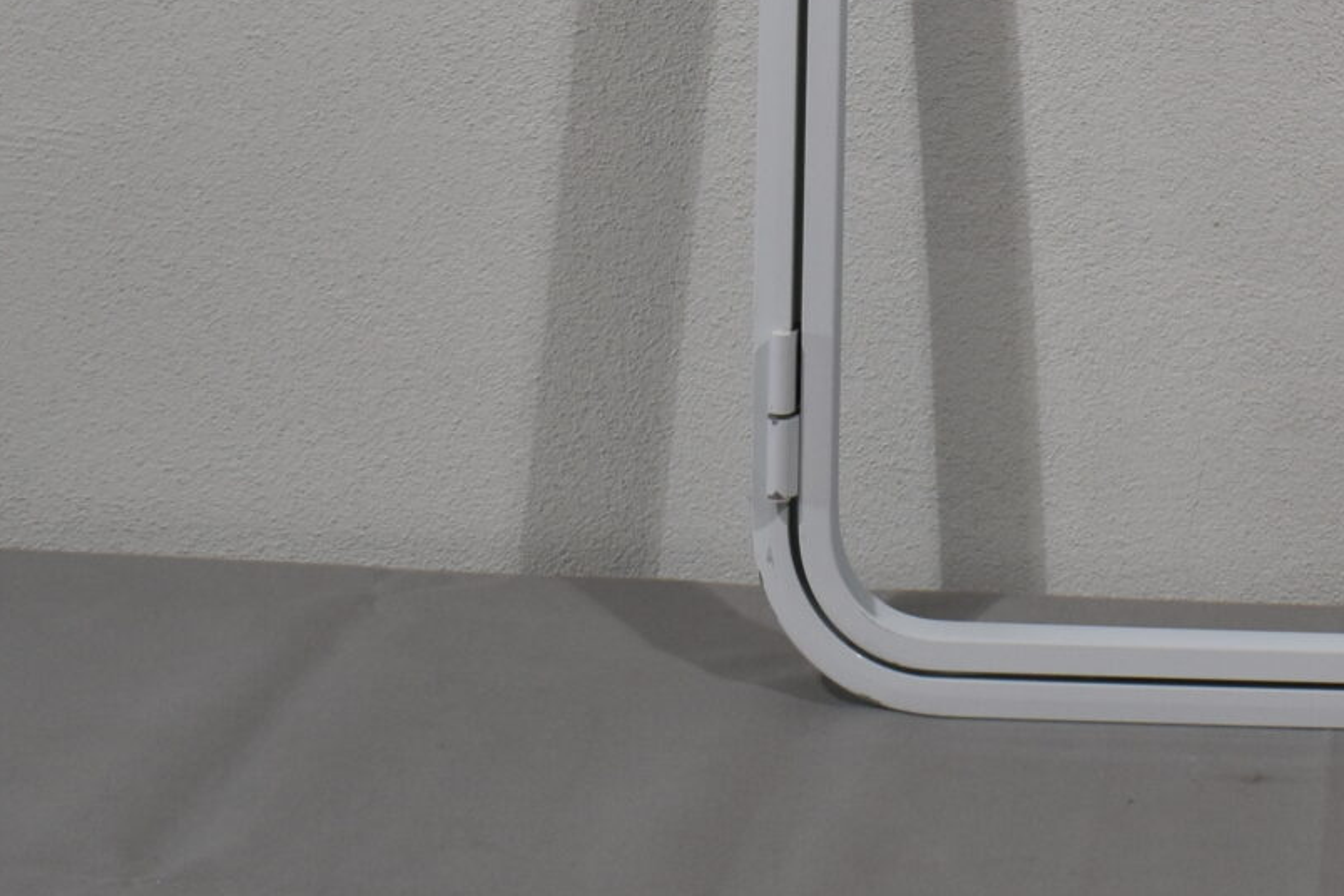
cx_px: 1080
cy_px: -308
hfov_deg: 23.3
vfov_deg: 15.1
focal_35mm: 86
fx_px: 3210
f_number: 8
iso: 280
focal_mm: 18
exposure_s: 1/60
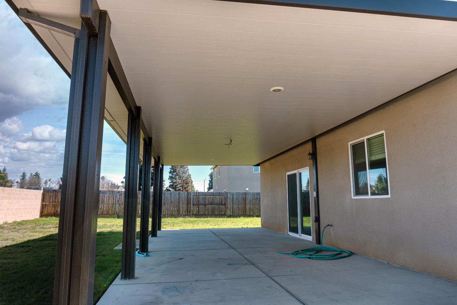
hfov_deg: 73.7
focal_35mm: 24
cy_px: 152
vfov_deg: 53.1
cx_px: 228
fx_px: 305
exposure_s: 1/1000
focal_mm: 16
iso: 160
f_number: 9
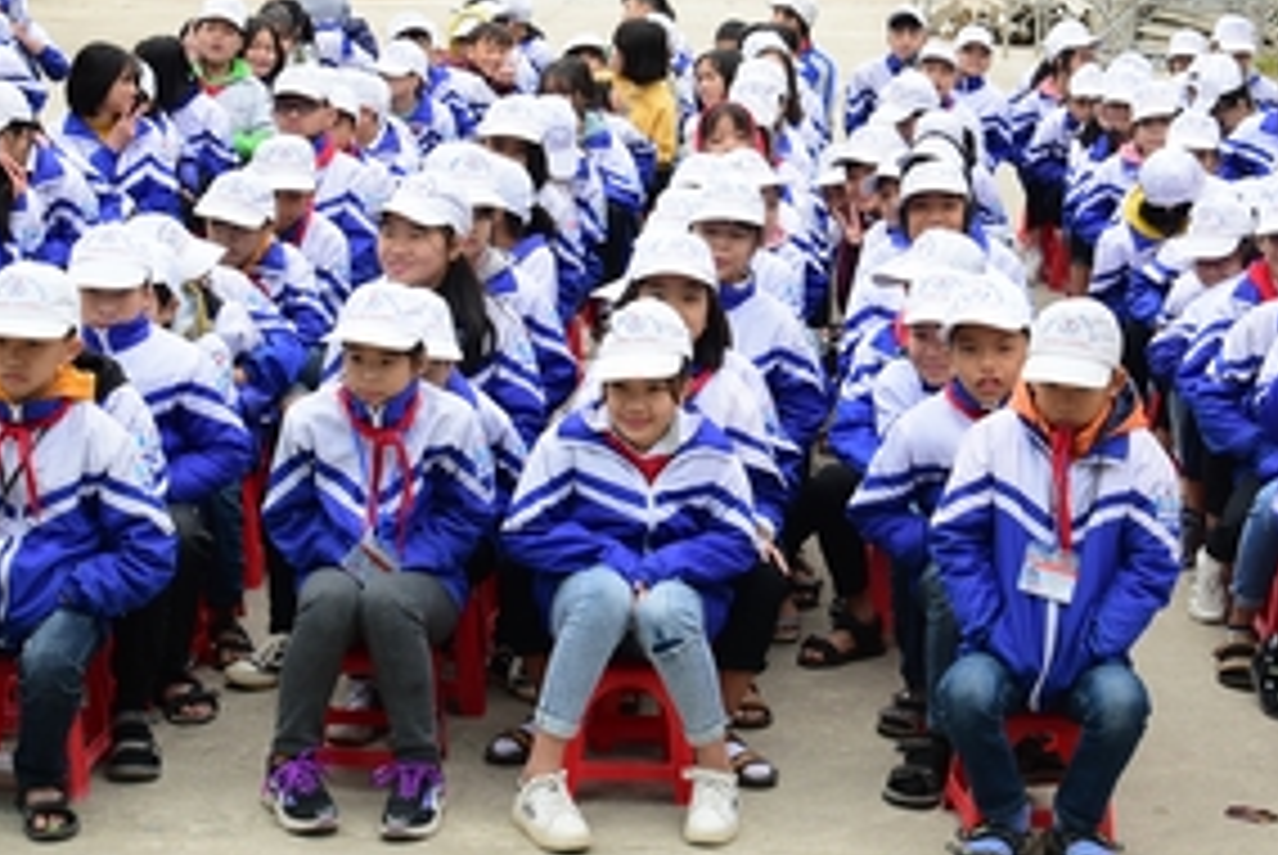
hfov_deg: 23.3
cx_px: 706
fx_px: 3092
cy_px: 189
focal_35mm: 87
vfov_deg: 15.7
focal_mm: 38
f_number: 6.3
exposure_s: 1/100
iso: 320
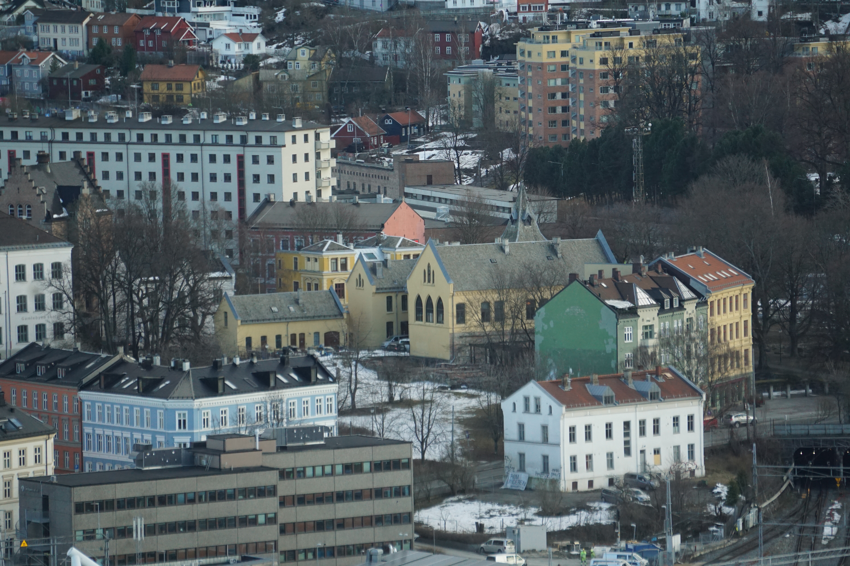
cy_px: 283
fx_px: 7437
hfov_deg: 6.5
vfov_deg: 4.4
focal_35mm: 315
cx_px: 425
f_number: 6.3
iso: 800
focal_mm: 210
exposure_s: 1/400
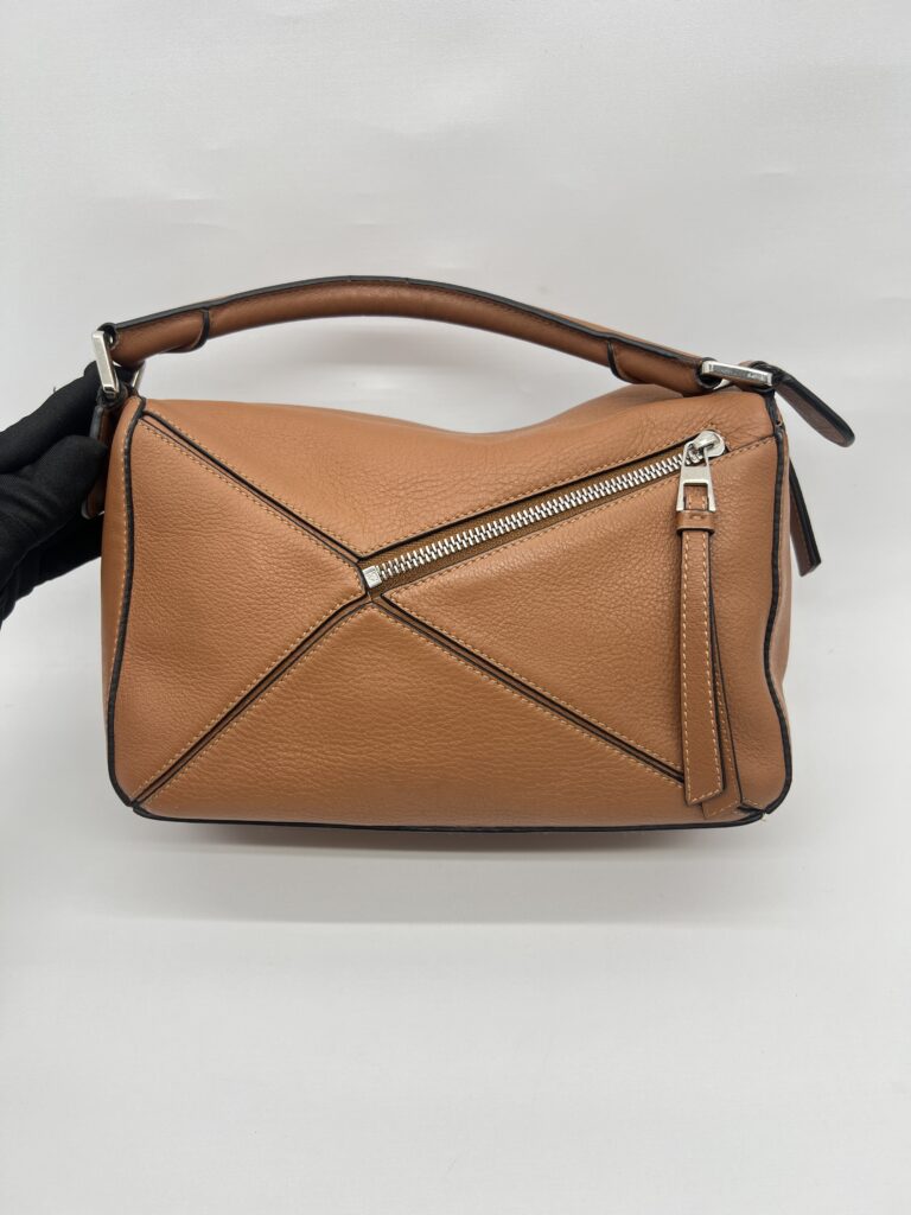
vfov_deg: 67.3
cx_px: 456
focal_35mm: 26
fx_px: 912
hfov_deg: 53.1
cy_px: 608
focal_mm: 5.7
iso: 32
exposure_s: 1/105
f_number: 1.5
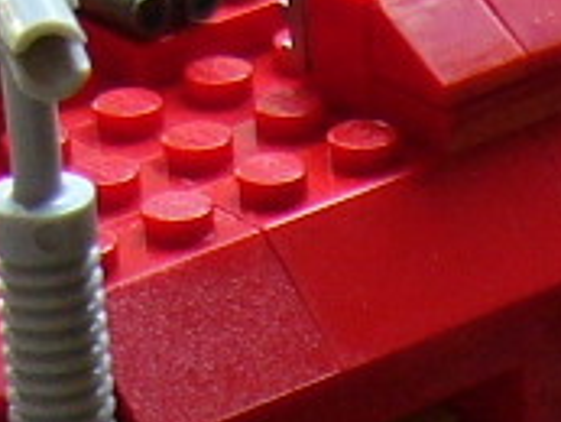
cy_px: 1107
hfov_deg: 7.5
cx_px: 788
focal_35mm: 259
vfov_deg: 5.5
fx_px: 4200
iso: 100
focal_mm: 5.8
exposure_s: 1/25
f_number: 2.8
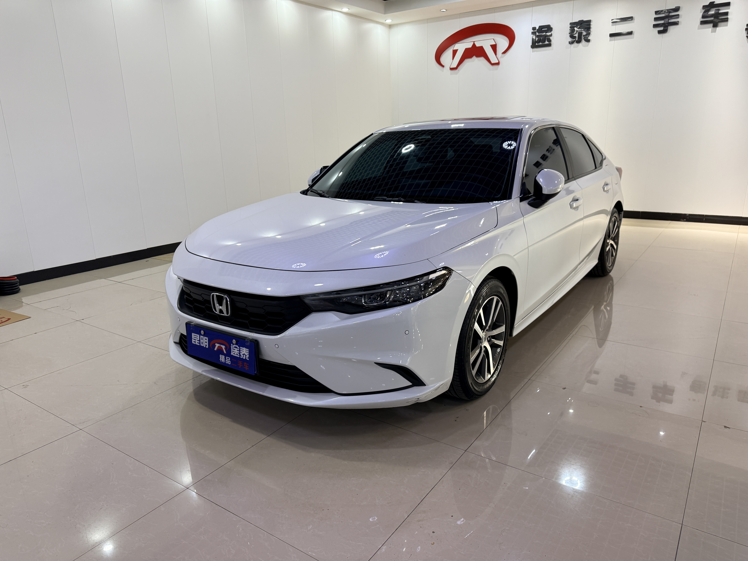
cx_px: 374
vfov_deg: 56.8
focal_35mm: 24
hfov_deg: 71.6
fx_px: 519
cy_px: 280
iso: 125
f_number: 1.78
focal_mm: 6.76
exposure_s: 1/100
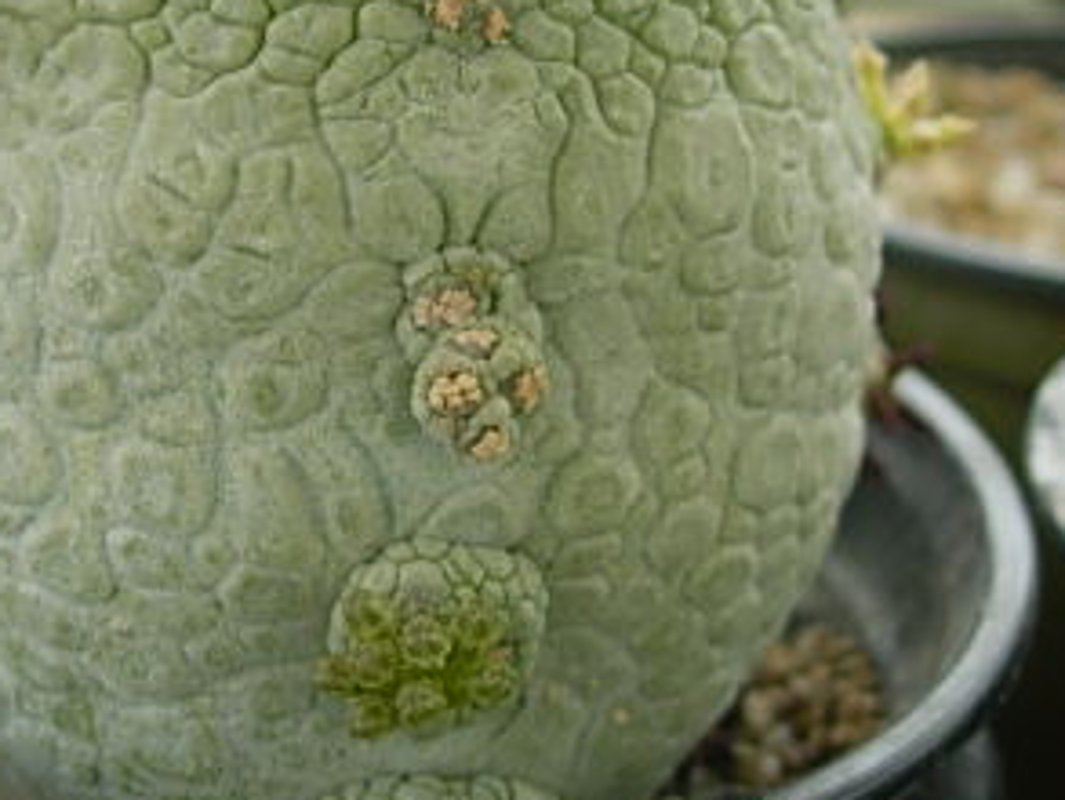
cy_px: 331
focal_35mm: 83
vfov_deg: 17.8
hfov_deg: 23.4
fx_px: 2555
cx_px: 360
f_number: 2.8
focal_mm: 7.8
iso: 64
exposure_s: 1/304
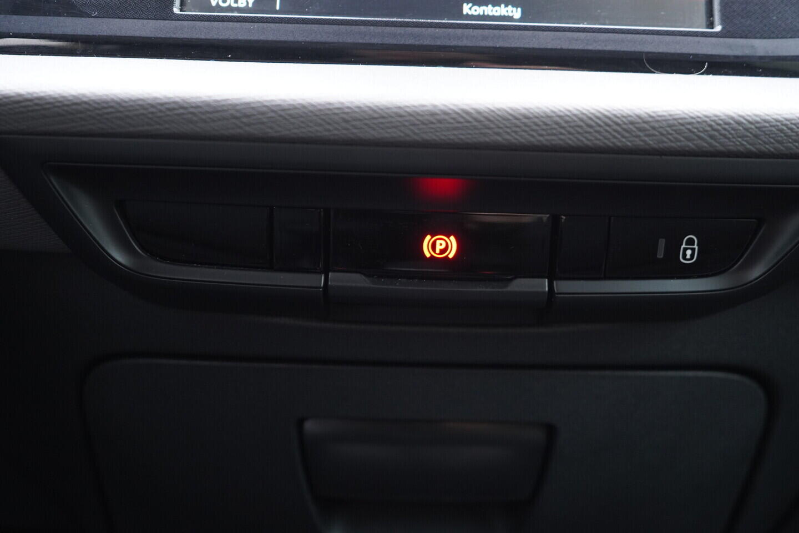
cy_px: 266
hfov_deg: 53.1
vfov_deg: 36.9
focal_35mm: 36
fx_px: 799
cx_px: 400
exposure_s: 1/40
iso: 800
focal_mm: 24
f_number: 2.8
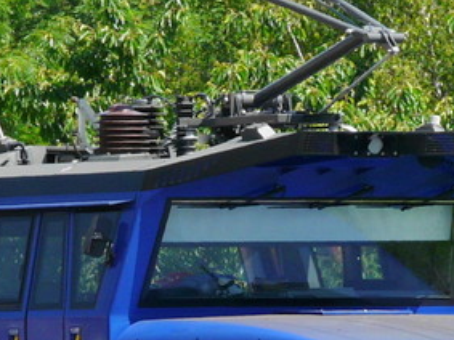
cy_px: 340
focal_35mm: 699
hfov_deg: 2.8
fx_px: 9164
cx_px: 252
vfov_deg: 2.1
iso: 100
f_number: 5.6
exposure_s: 1/250
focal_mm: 32.5
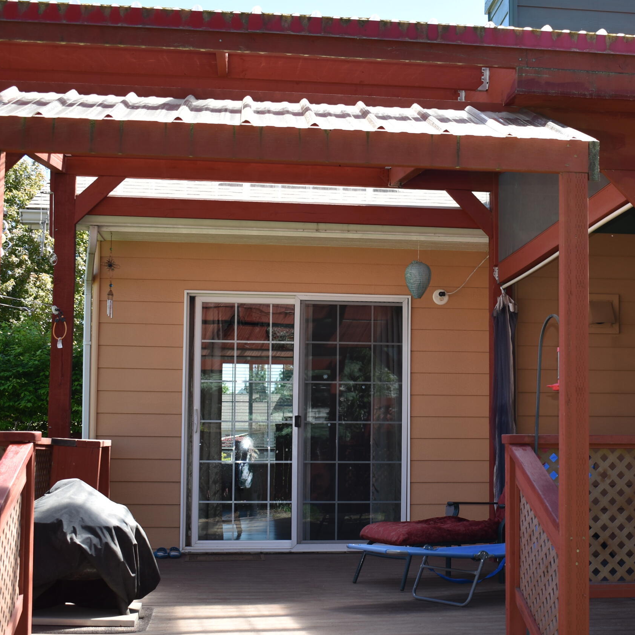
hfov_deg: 28.8
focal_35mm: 59
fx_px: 1224
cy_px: 367
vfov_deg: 29.0
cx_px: 454
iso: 100
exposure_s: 1/200
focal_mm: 26
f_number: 4
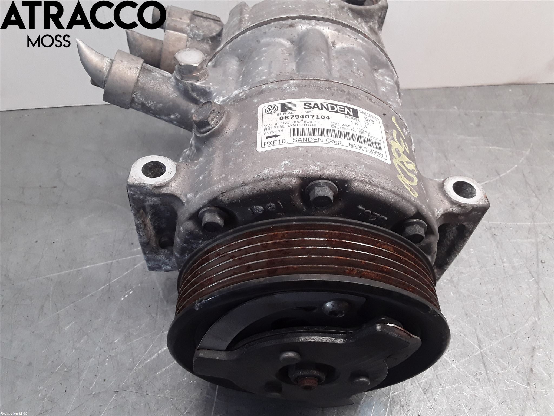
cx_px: 277
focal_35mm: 28
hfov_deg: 63.4
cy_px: 208
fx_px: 448
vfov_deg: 49.7
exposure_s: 1/108
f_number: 1.9
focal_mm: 2.91
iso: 100
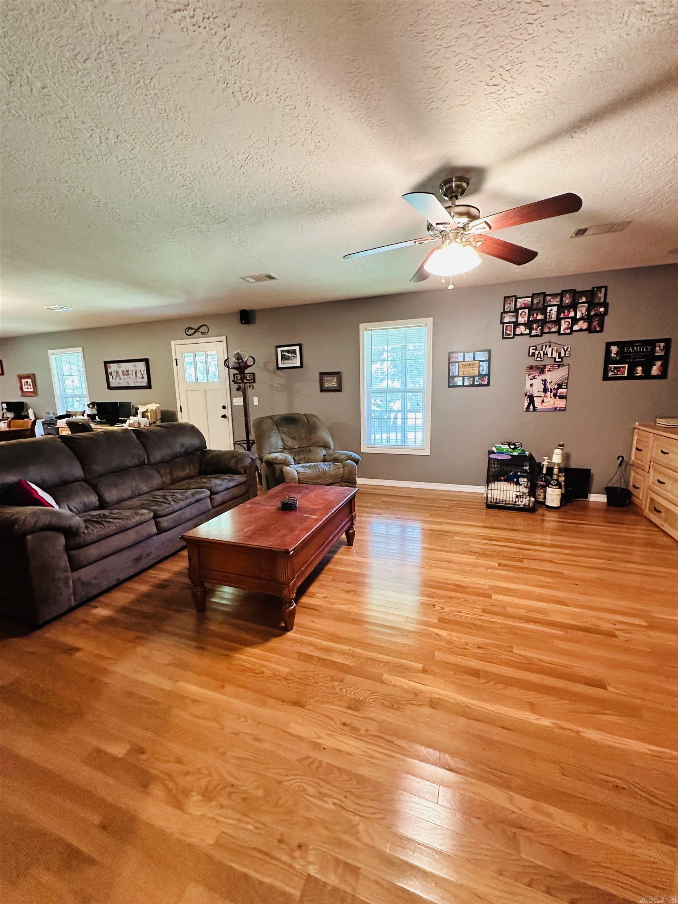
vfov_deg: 102.1
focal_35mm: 14
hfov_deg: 85.7
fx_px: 366
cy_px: 452
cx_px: 339
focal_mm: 2.22
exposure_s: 1/60
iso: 640
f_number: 2.2
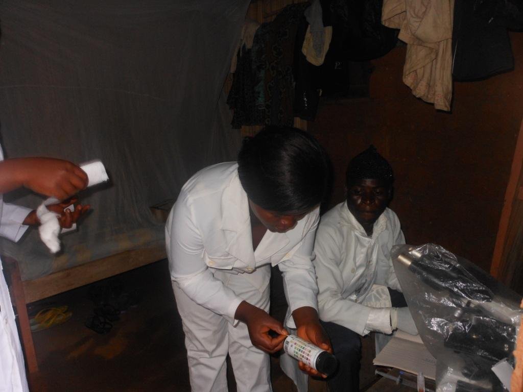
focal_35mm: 28
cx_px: 262
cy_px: 196
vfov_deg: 49.7
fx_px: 423
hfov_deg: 63.4
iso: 200
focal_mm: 5
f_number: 3.7
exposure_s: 1/25
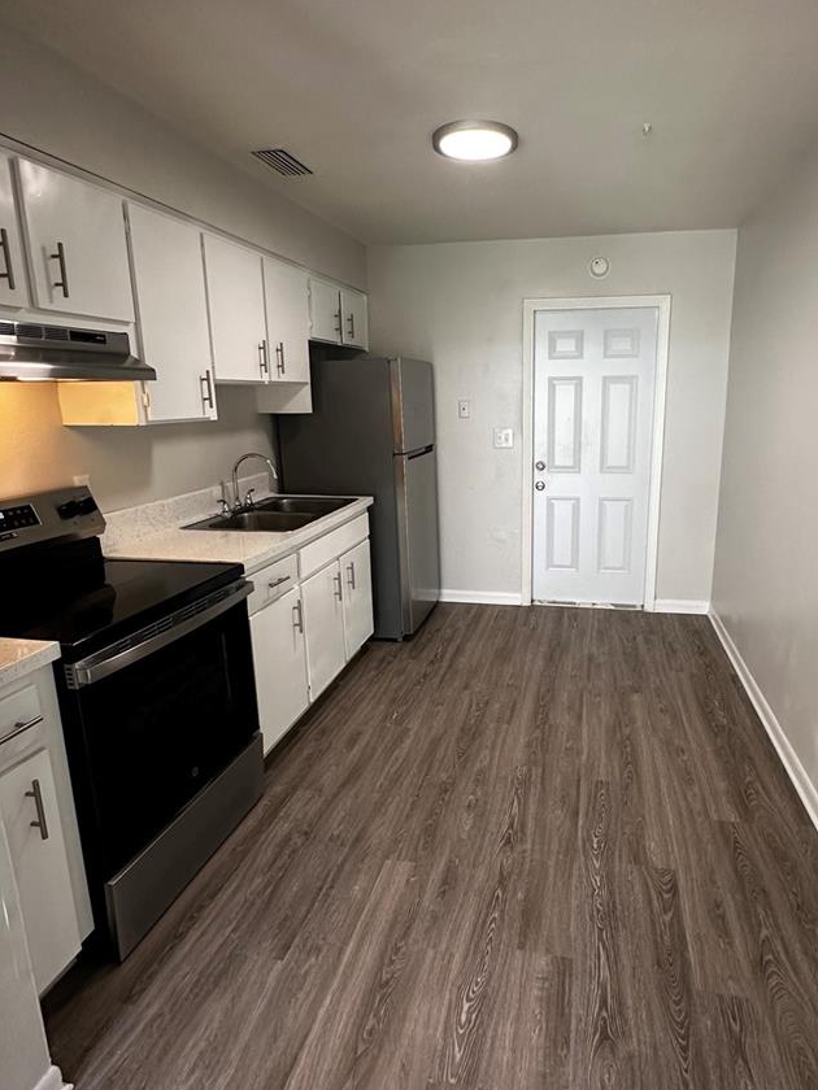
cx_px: 479
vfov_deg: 81.7
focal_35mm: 20
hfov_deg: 65.5
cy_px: 527
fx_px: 630
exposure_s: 1/120
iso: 250
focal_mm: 2.22
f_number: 2.2
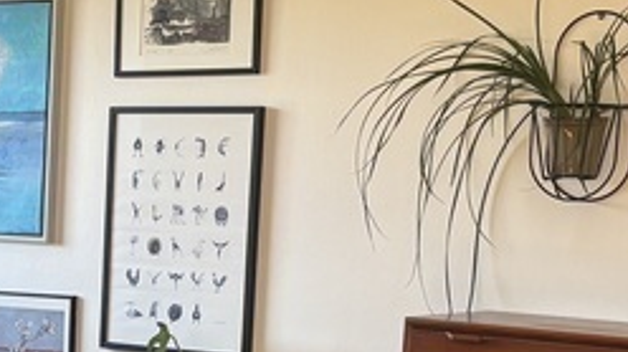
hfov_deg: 17.8
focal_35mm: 117
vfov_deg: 10.2
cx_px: -18
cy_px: 400
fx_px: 1947
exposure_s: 1/121
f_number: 1.6
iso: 80
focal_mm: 5.96
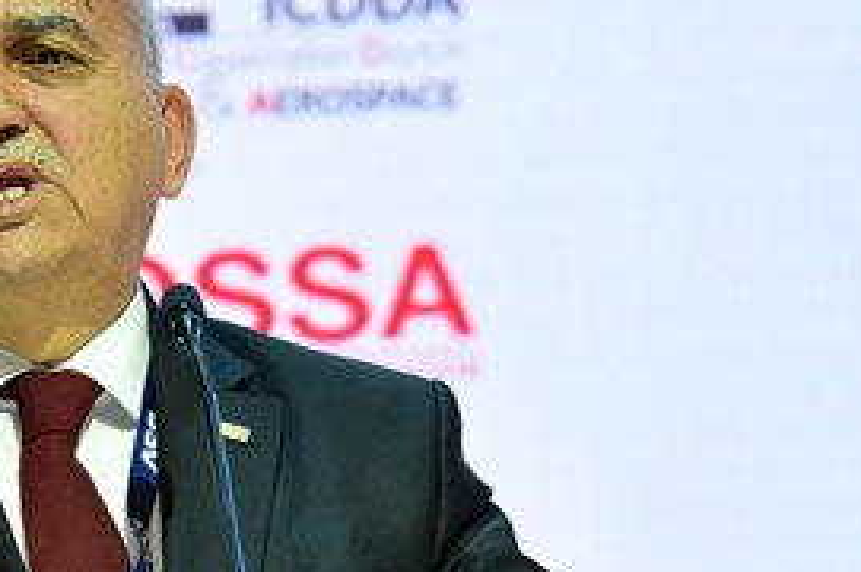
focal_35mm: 321
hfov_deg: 6.4
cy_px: 227
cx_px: 78
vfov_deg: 4.3
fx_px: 7668
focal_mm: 145
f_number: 6.3
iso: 2000
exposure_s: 1/125
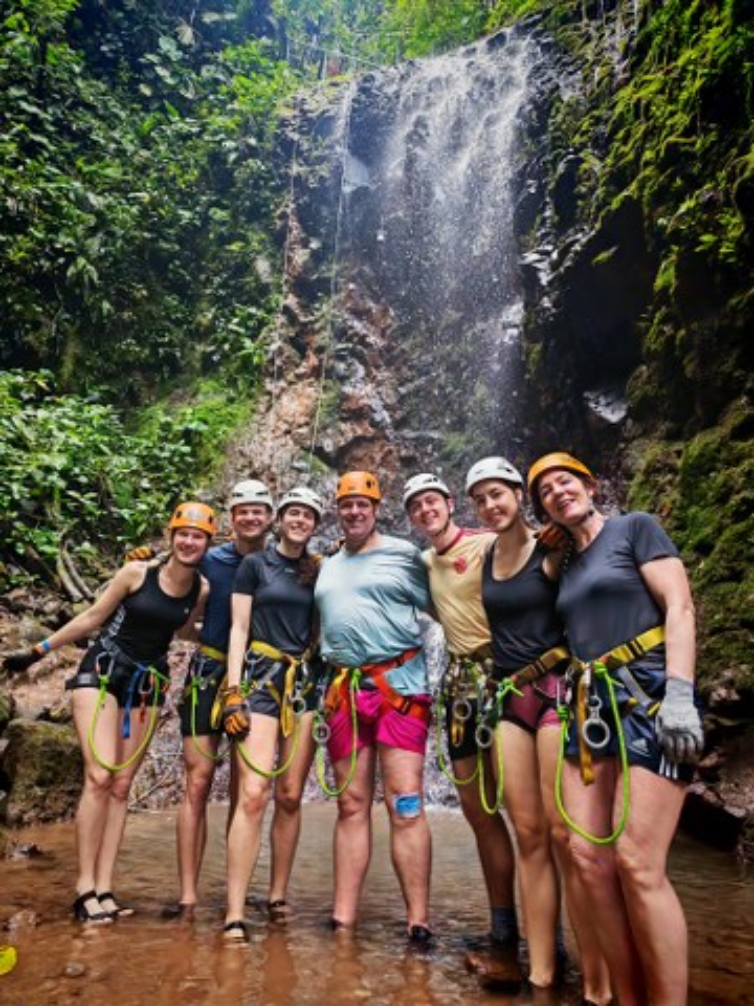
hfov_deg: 56.8
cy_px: 503
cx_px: 377
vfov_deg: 71.6
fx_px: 697
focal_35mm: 24
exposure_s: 1/1000
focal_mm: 6.12
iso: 6400
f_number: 1.9
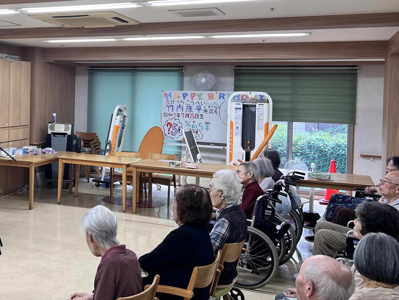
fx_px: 542
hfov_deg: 38.4
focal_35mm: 47
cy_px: 103
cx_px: 61
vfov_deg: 30.7
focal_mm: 5.7
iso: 100
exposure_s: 1/120
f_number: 1.5
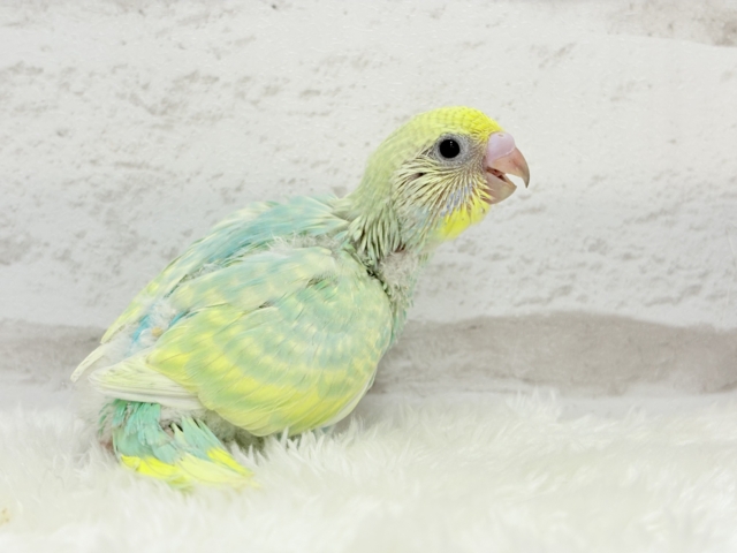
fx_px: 1107
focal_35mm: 52
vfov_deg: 28.0
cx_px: 368
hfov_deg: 36.8
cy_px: 276
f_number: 1.6
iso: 40
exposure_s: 1/50
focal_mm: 5.96
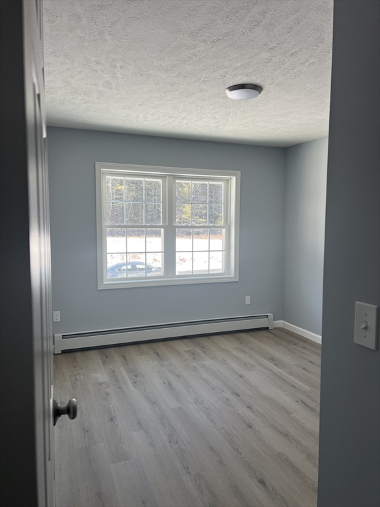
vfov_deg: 67.3
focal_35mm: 26
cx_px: 190
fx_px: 381
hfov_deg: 53.1
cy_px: 254
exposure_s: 1/125
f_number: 1.5
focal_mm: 5.7
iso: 40
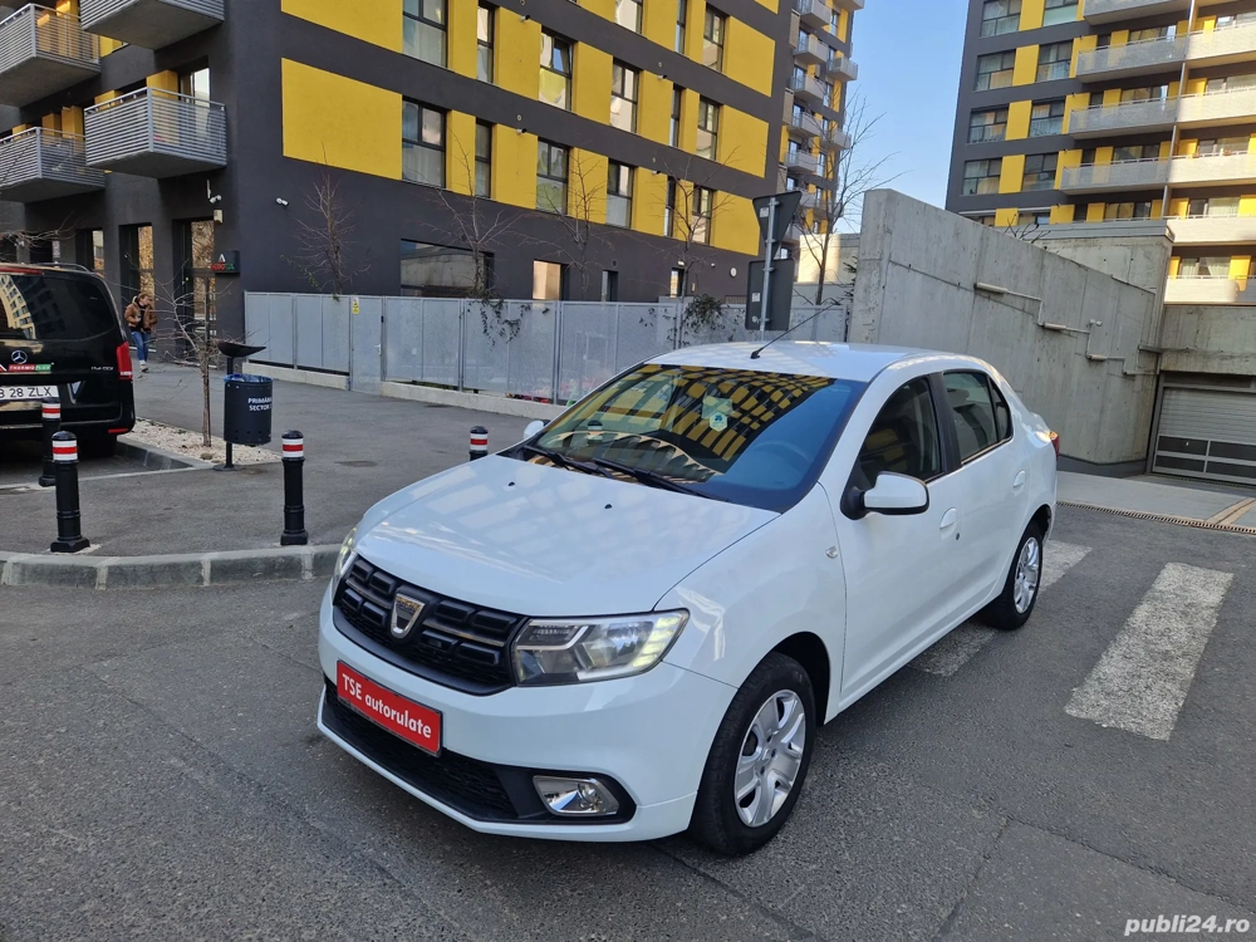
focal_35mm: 23
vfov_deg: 58.9
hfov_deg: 73.9
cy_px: 471
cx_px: 628
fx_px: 835
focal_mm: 5.4
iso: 50
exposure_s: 1/410
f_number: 1.8
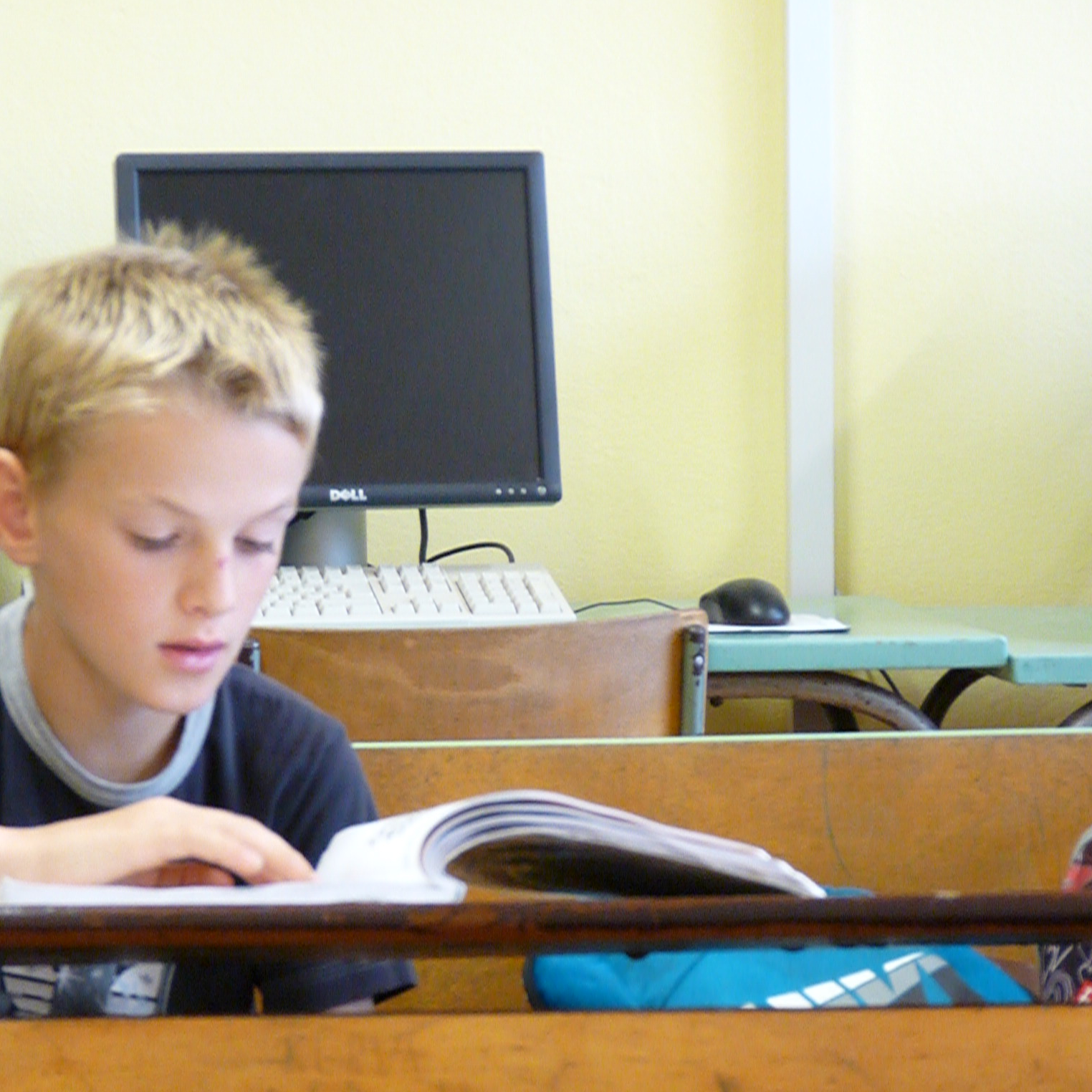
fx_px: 4283
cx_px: 408
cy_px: 548
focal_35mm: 120
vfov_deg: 14.5
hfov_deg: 14.5
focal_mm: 18
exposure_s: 1/30
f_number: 3.6
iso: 800
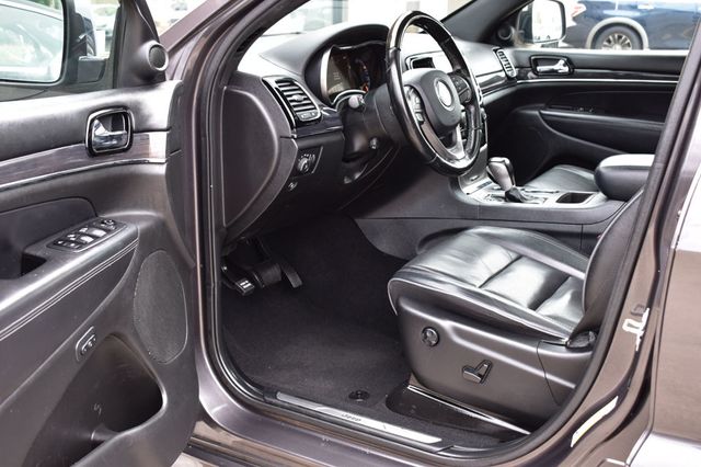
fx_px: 788
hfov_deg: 47.9
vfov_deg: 33.0
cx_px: 350
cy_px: 234
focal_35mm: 40
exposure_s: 1/20
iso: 400
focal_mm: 27
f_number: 6.3
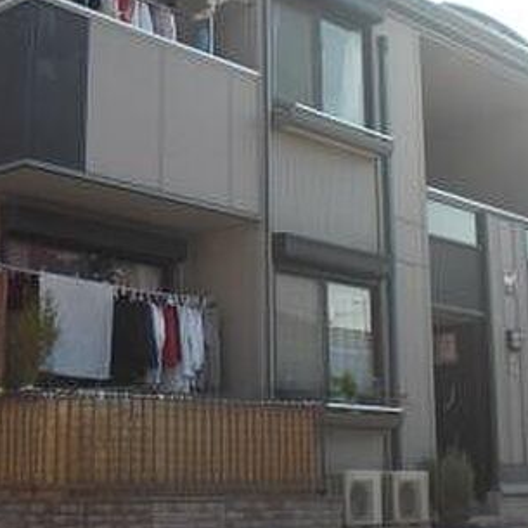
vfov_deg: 26.0
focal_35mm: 66
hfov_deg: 26.0
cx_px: 206
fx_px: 1139
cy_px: 177
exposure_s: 1/500
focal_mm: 6.3
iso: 64
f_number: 3.1
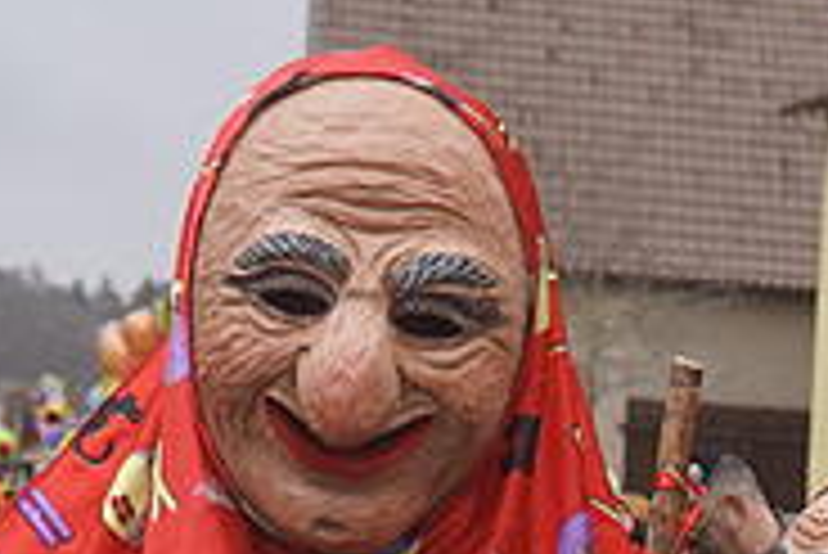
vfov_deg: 7.7
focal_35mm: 173
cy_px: 1002
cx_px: 1100
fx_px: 3982
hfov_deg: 11.5
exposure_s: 1/160
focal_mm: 34
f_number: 4
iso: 100
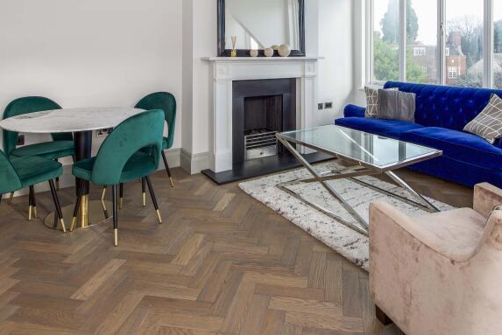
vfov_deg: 47.7
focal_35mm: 25
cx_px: 281
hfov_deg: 71.2
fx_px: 349
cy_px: 54
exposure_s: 1/40
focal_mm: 14
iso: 250
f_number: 10
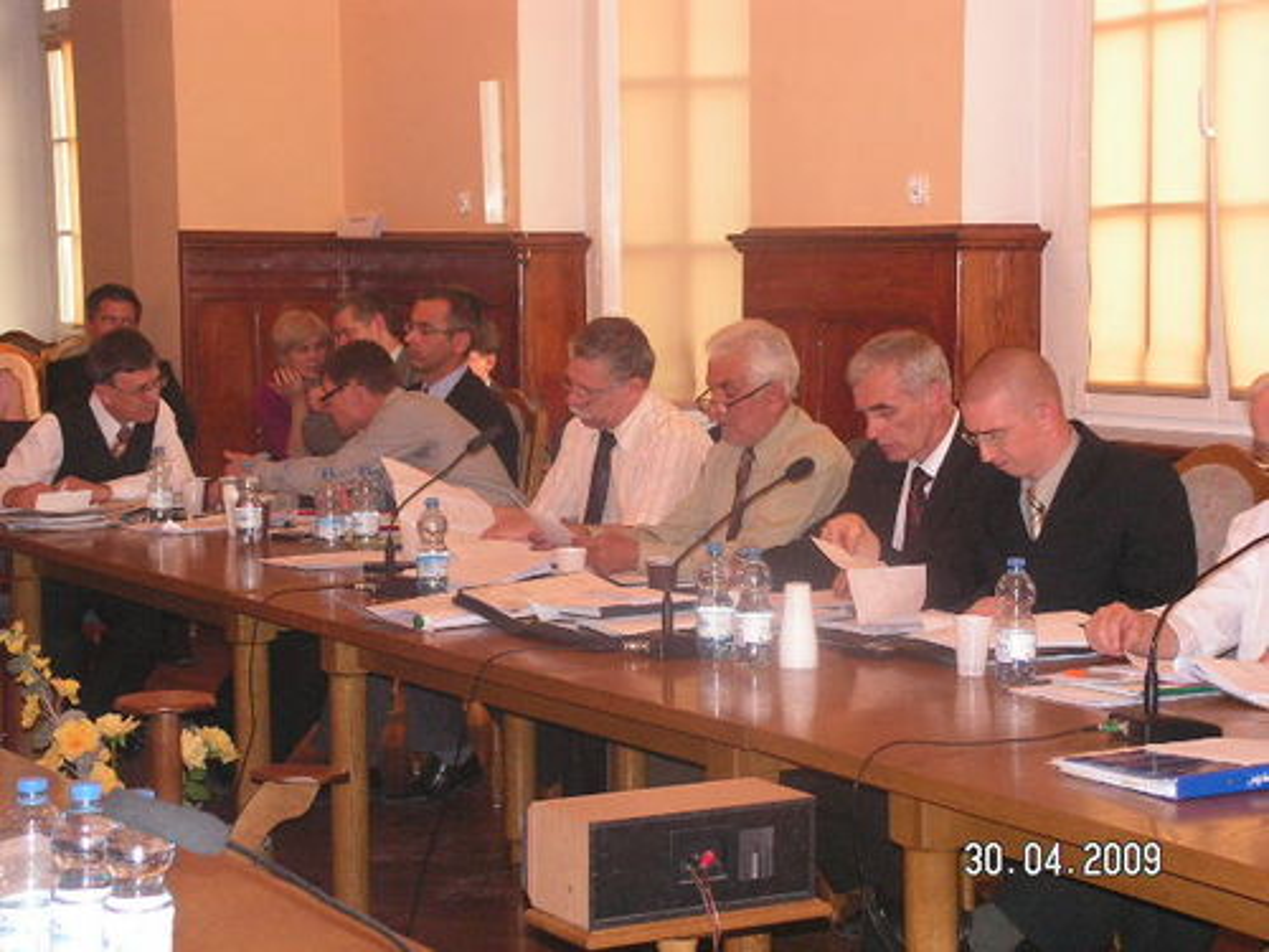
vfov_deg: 19.9
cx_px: 634
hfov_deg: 26.3
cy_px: 476
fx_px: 2713
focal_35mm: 74
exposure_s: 1/80
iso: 200
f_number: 3.3
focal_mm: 12.4
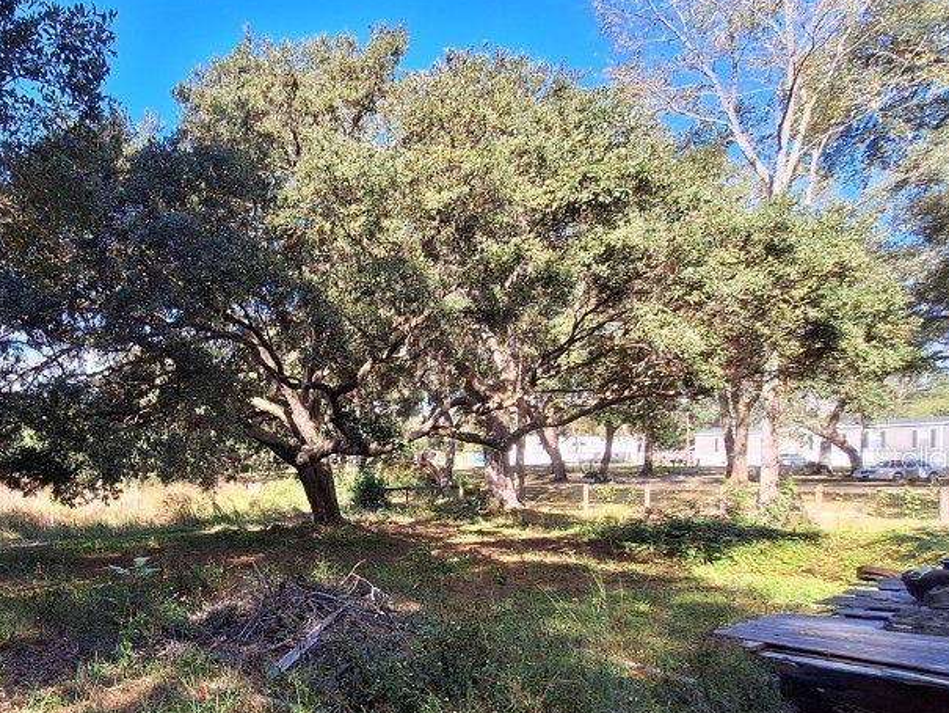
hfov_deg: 70.4
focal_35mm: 22
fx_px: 603
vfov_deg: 60.1
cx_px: 220
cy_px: 457
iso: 40
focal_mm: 1.74
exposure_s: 1/419
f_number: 2.2
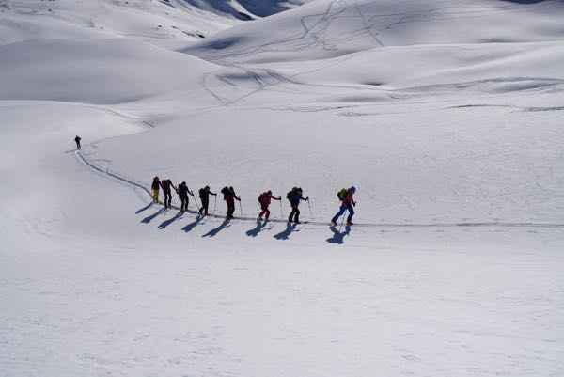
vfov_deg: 34.3
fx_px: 611
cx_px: 282
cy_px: 188
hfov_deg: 49.5
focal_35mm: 39
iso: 100
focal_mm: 26
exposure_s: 1/3200
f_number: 5.6
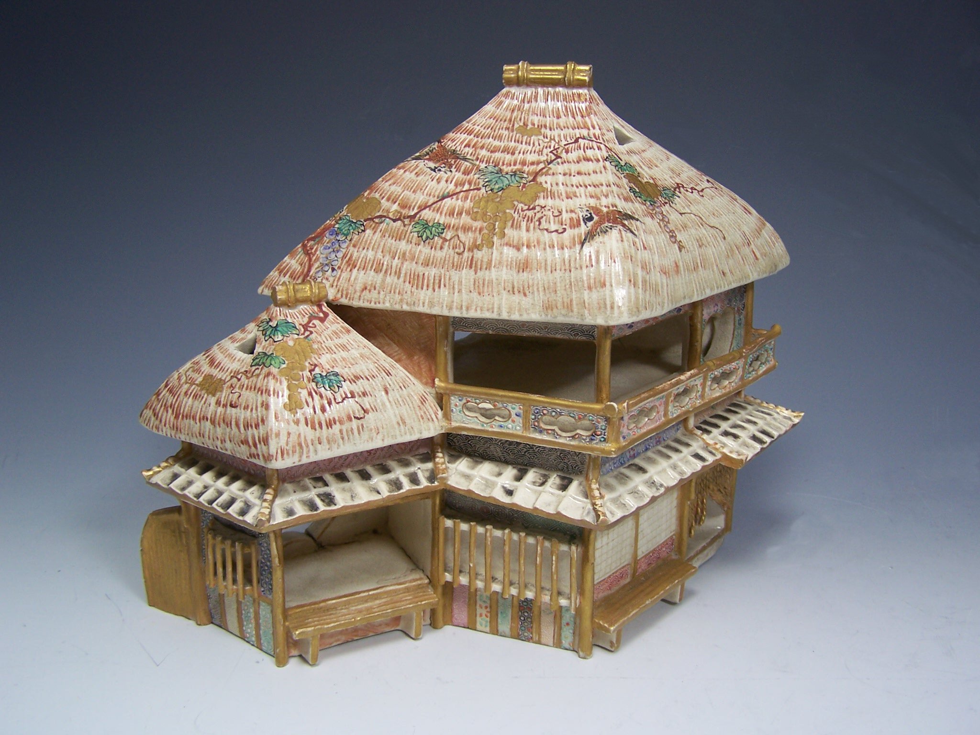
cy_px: 368
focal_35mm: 38
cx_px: 490
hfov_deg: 49.0
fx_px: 1076
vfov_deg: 37.7
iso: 80
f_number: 2.8
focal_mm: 6.3
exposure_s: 1/45
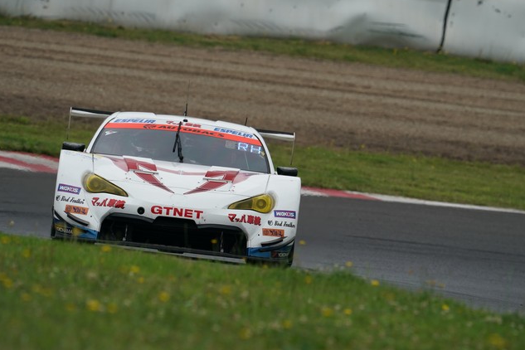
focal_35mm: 683
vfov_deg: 2.0
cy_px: 177
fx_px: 9960
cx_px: 283
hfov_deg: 3.0
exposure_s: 1/640
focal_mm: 600
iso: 320
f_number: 9
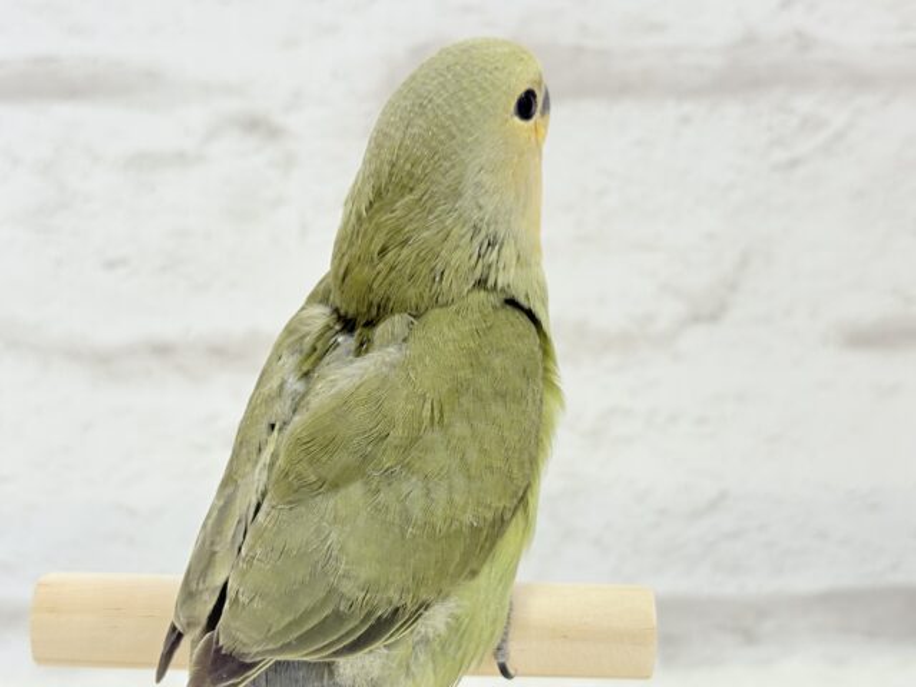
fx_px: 1376
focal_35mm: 52
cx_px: 458
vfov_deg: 28.0
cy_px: 344
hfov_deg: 36.8
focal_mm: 5.96
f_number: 1.6
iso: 50
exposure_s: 1/50
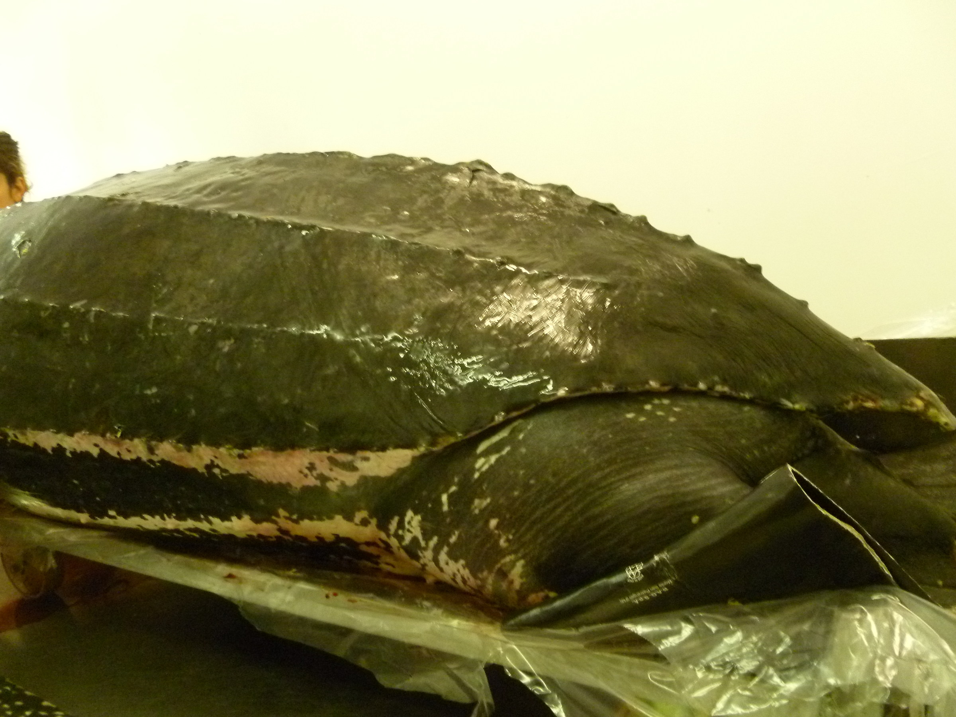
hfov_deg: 63.4
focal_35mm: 28
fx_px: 773
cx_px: 478
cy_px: 358
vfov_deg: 49.7
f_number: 3.3
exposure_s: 1/50
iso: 800
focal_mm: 5
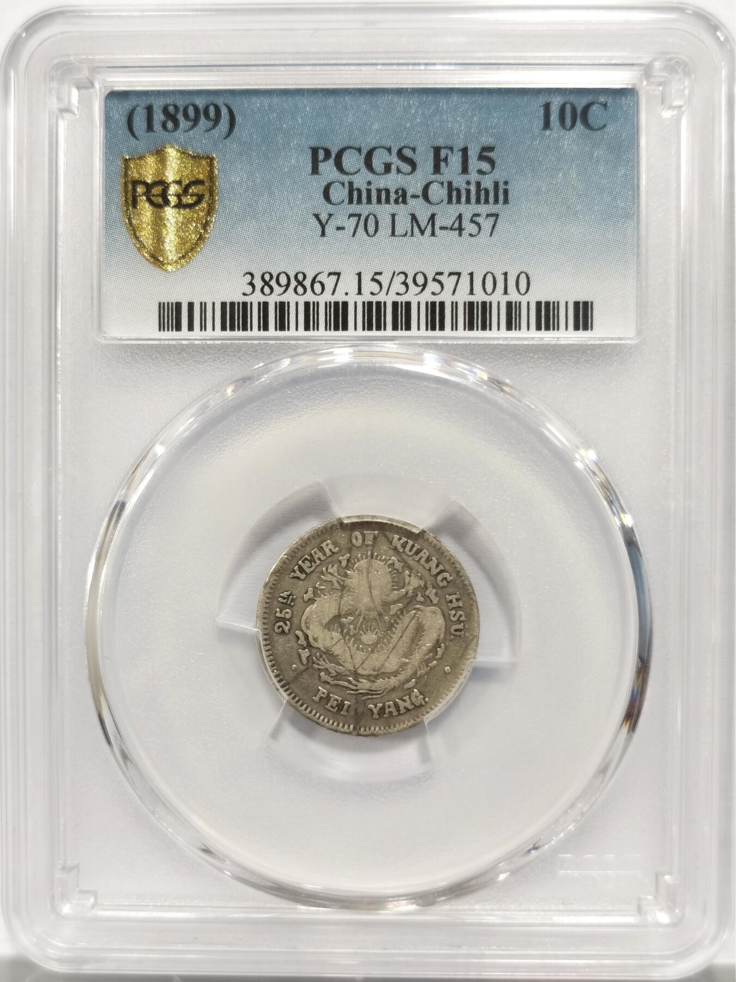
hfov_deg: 27.0
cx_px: 368
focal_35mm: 54
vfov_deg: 35.5
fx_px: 1531
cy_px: 491
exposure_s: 1/100
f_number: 16
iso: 125
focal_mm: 5.56
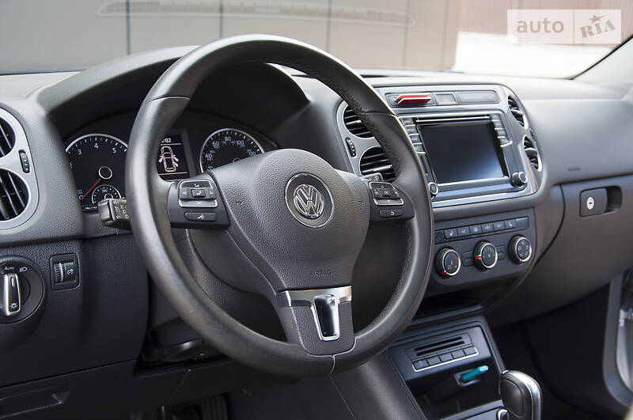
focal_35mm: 51
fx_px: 895
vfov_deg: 26.4
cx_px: 316
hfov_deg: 38.9
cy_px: 210
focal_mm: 34
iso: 100
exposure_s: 1/30
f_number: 5.6
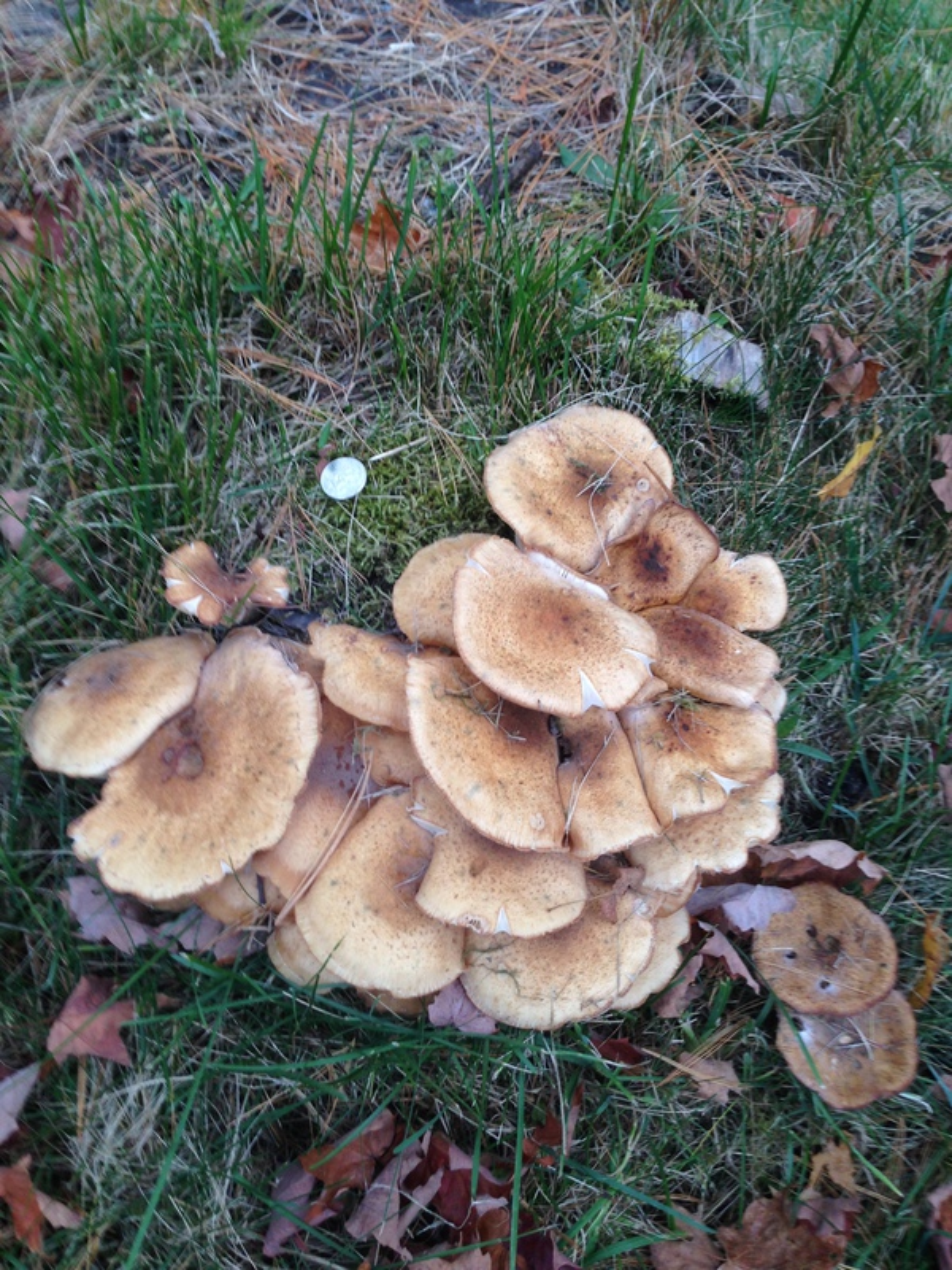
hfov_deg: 42.9
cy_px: 635
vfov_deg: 55.4
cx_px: 476
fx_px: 1210
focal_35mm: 33
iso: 64
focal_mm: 4.12
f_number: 2.4
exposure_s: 1/60
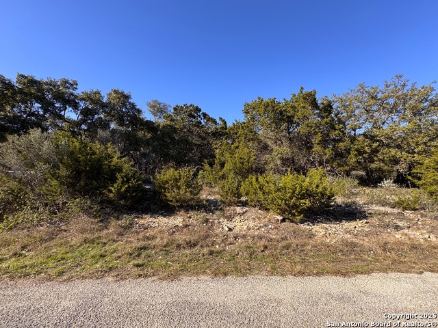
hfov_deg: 102.1
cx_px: 219
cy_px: 164
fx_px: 177
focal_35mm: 14
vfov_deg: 85.7
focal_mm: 2.22
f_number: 2.2
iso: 40
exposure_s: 1/620
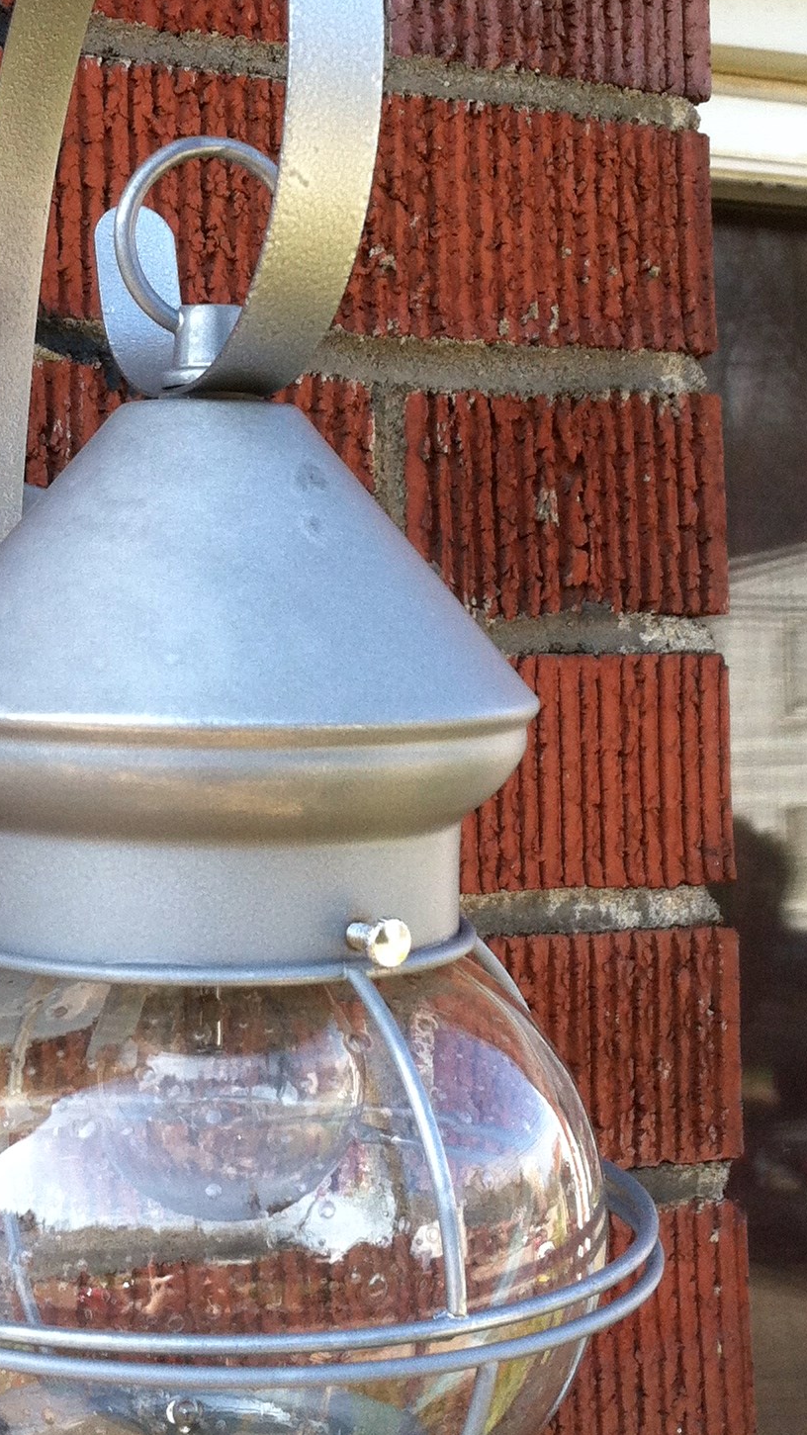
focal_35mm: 68
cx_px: 139
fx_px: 2587
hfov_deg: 17.6
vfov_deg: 31.0
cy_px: 640
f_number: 2.8
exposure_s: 1/156
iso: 80
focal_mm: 3.85
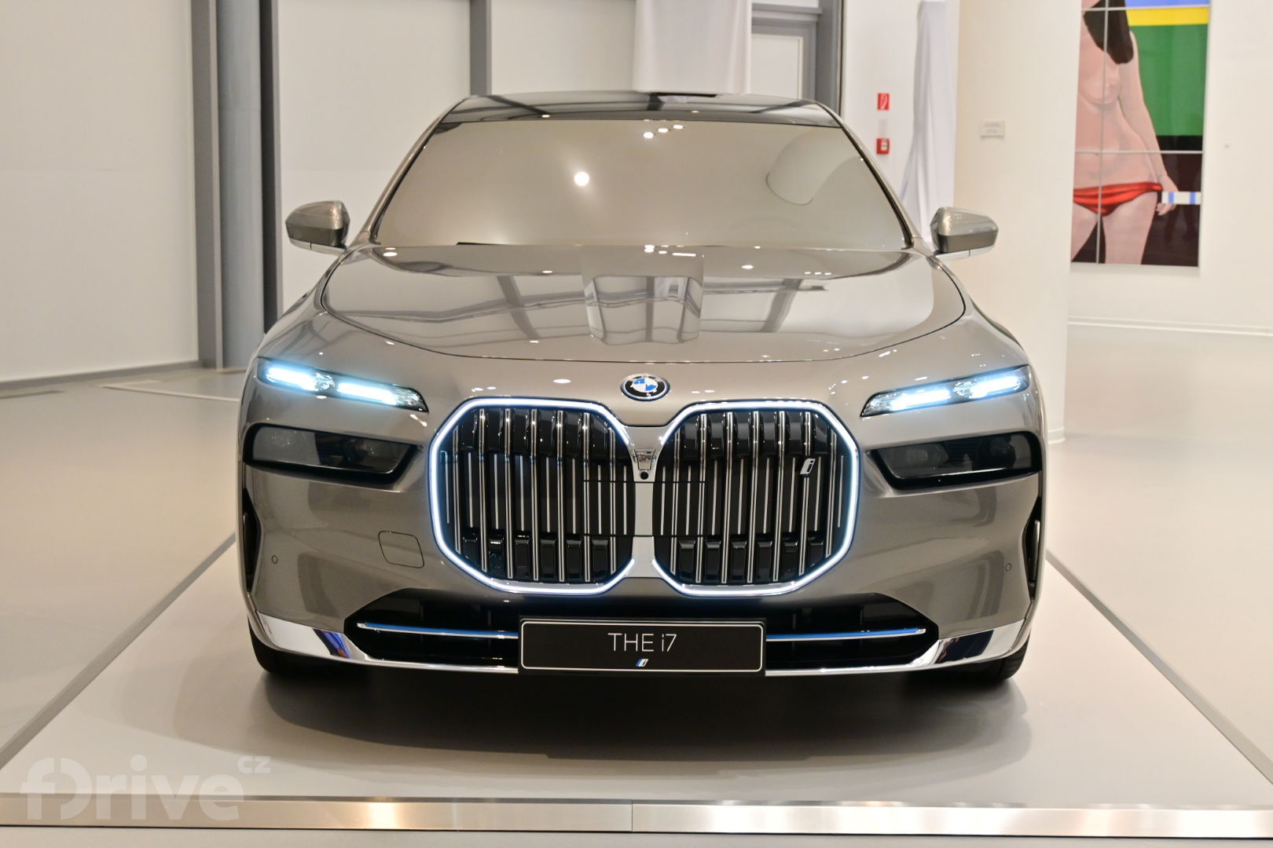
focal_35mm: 54
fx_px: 1909
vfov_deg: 25.1
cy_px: 424
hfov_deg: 36.9
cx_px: 636
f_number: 5.3
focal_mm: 36
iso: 1000
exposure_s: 1/60
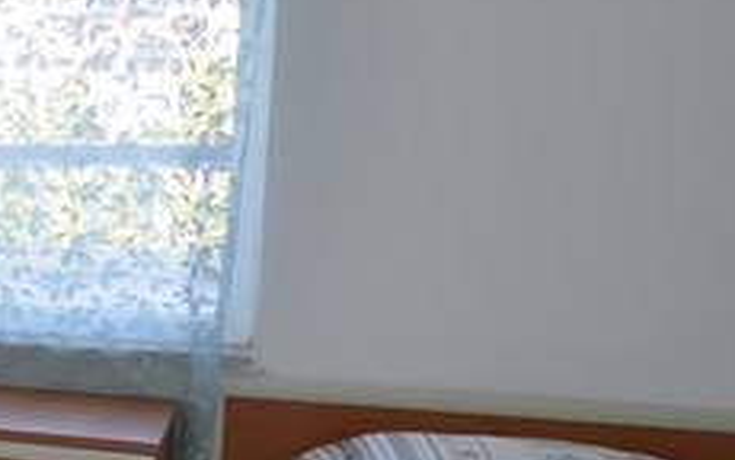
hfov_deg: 20.2
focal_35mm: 68
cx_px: -630
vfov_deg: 19.1
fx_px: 1363
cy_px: 294
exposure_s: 1/180
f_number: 3.5
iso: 200
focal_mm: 10
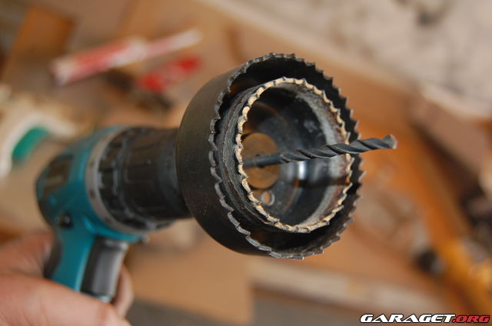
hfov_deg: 49.6
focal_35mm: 39
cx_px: 246
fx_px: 532
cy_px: 163
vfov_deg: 34.1
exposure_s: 1/60
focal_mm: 26
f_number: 4.2
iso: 400
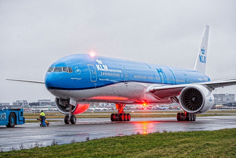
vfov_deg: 12.2
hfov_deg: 18.3
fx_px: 734
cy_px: 79
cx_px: 118
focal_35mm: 112
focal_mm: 112
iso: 1600
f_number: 4
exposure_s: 1/250
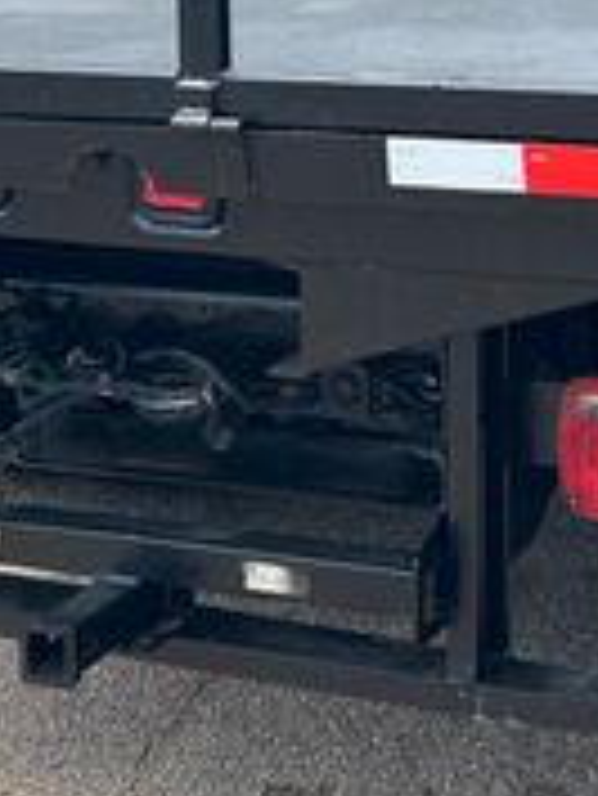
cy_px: -162
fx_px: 2163
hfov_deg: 15.5
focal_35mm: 94
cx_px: 567
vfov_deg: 19.6
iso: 50
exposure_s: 1/1531
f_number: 1.5
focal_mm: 5.7
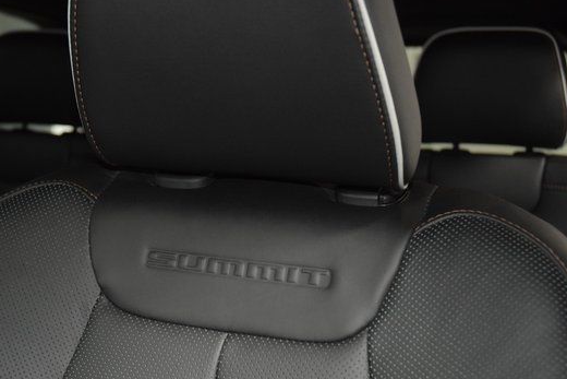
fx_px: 1018
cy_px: 193
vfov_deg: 21.1
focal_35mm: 65
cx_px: 244
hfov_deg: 31.1
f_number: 4.2
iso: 2200
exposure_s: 1/40
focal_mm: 35
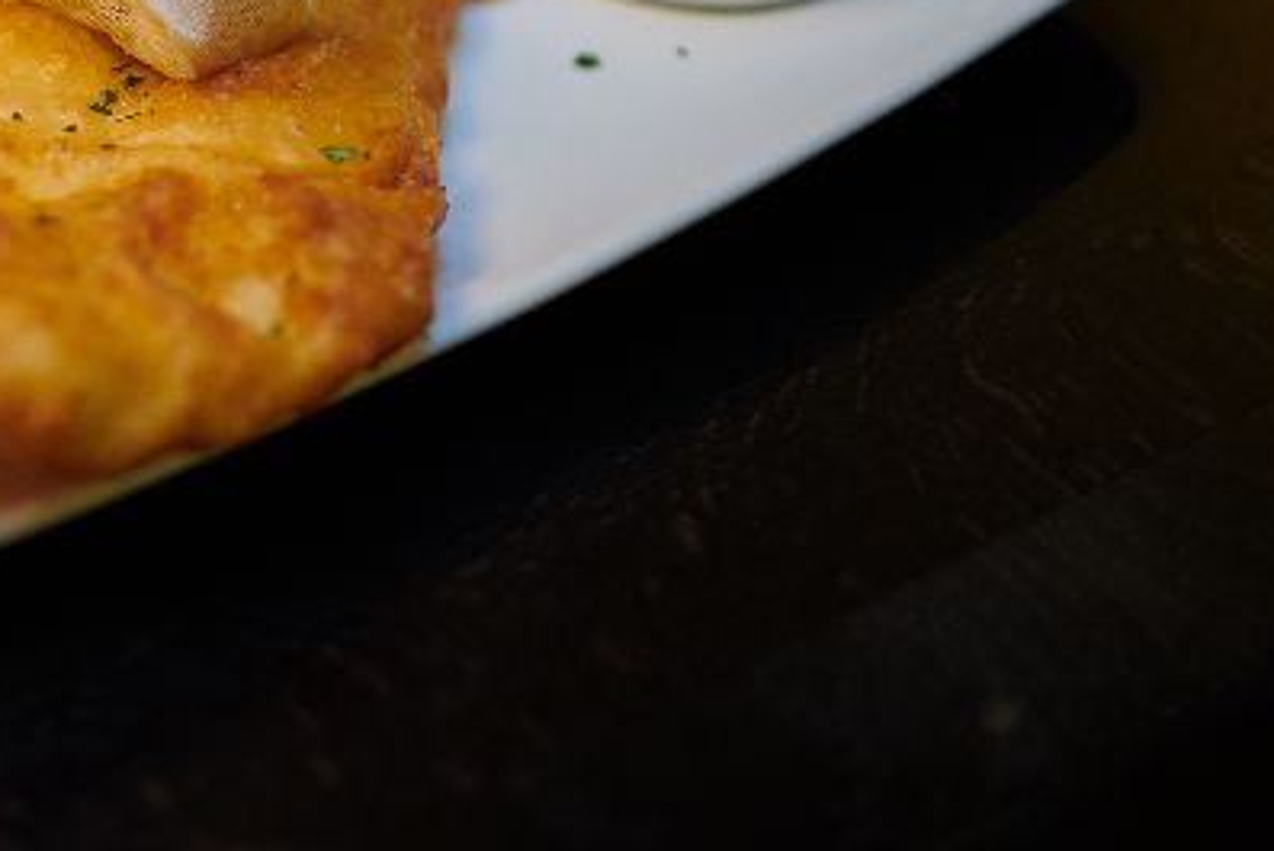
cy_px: -122
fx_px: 5345
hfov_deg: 13.2
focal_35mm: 151
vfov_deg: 9.0
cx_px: -247
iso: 500
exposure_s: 1/500
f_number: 1.4
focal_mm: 50
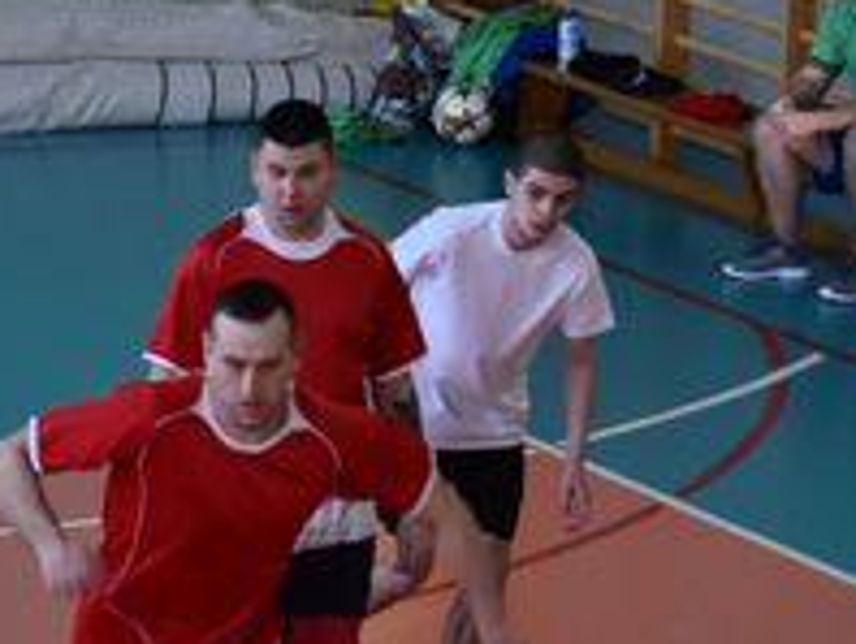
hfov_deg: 5.1
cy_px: 683
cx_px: -259
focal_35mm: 384
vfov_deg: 3.9
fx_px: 9515
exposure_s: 1/125
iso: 1000
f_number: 5.6
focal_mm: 55
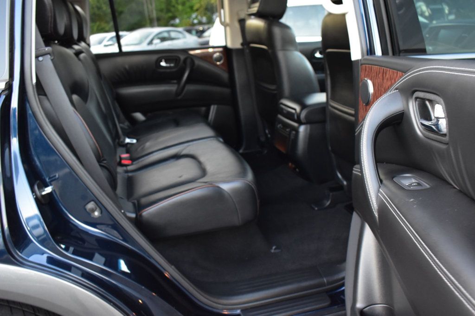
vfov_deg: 41.7
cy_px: 158
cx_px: 238
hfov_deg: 59.5
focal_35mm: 32
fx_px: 415
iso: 1600
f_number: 5
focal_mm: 21
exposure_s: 1/15
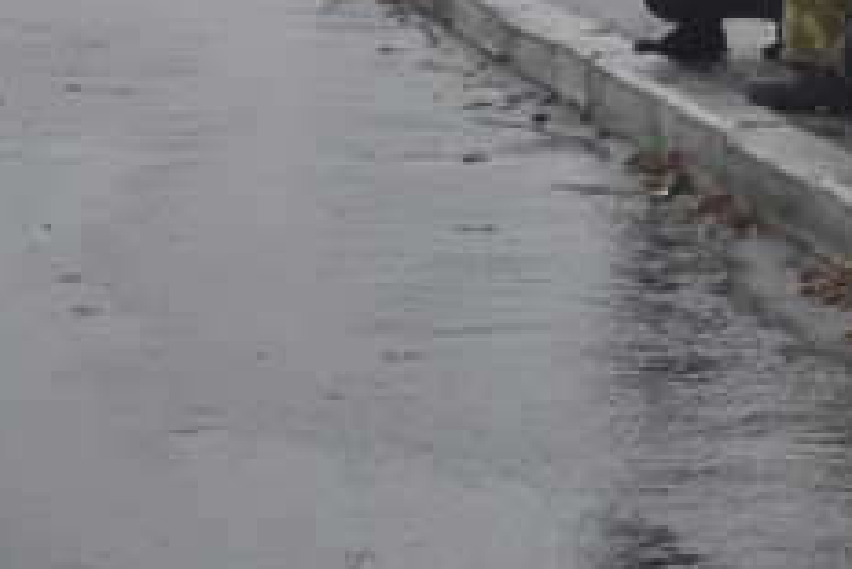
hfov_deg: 7.6
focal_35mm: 267
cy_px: 57
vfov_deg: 5.2
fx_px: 6314
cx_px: 1164
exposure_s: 1/320
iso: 800
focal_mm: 55
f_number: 5.6
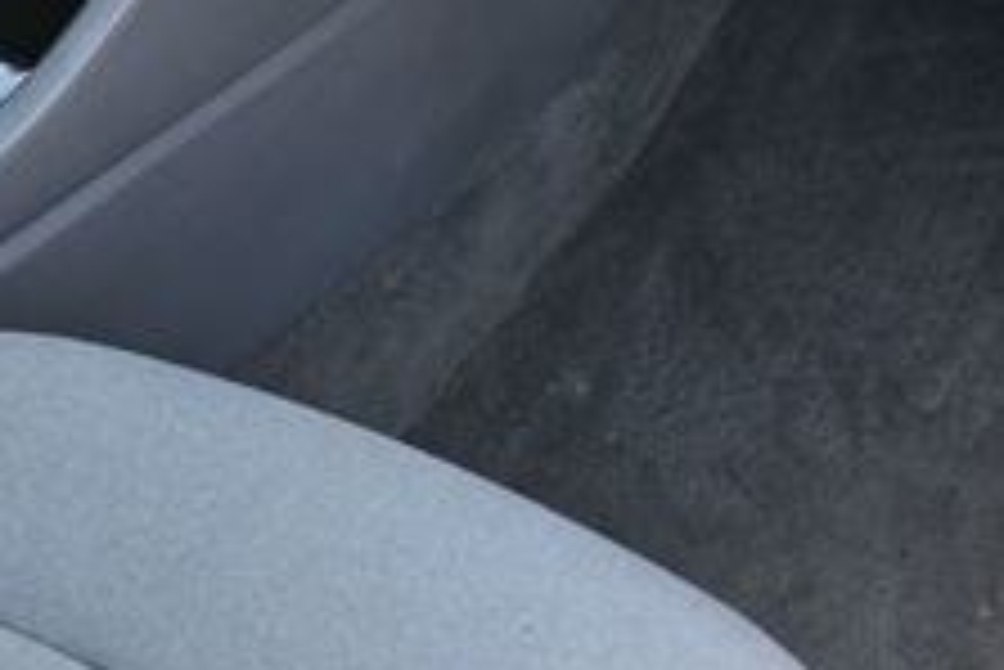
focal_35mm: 86
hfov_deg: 23.5
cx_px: 324
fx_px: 2400
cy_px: -265
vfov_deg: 15.0
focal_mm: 20
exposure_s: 1/125
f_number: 3.8
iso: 500
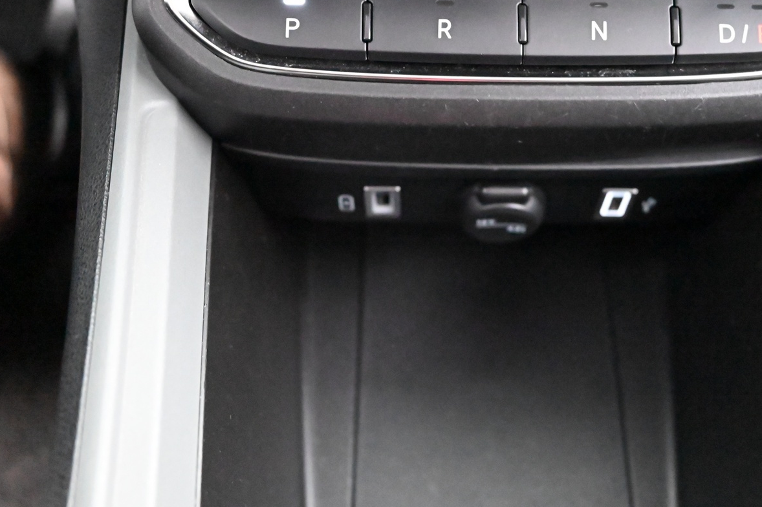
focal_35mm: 44
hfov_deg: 44.1
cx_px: 476
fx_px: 931
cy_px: 205
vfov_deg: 30.4
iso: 25600
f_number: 4.8
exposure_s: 1/15
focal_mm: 32
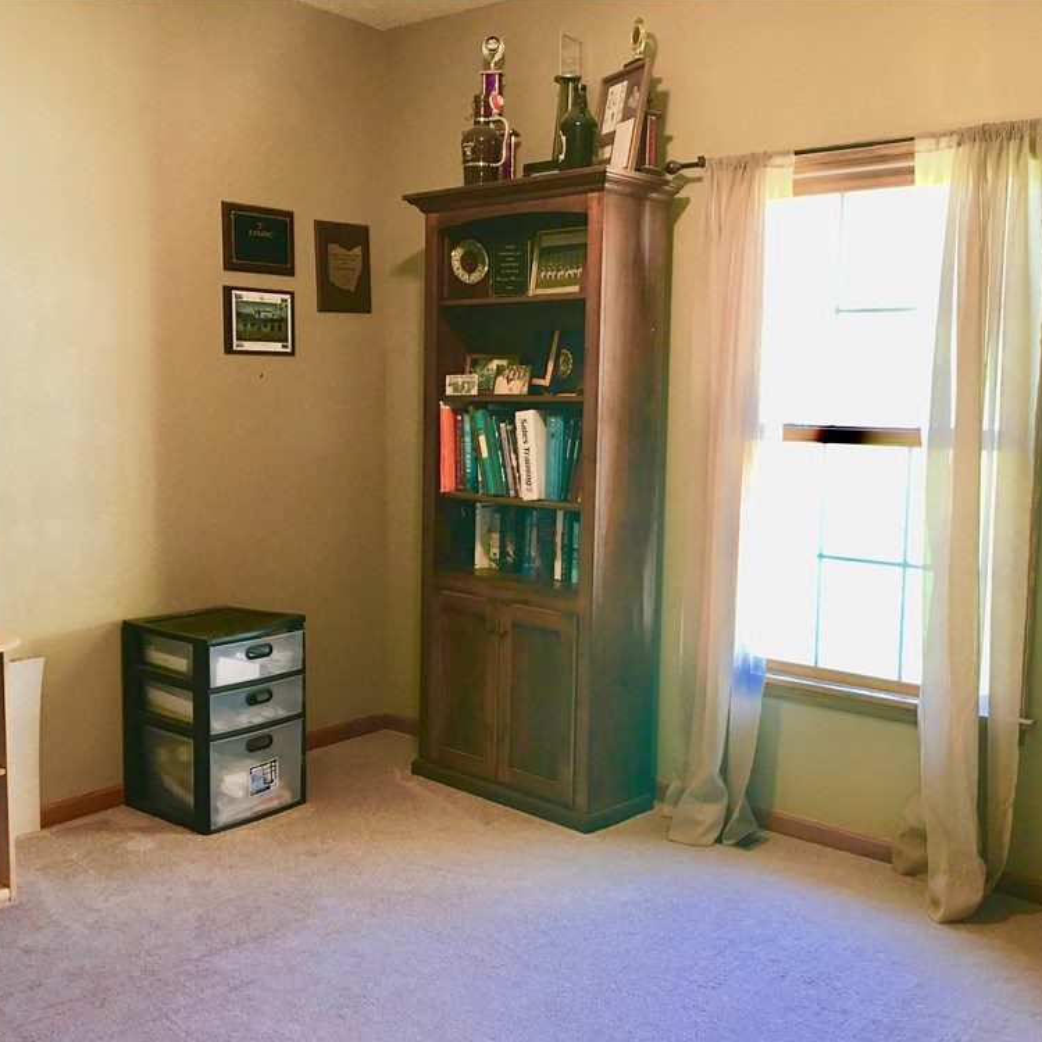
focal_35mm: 35
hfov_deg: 47.2
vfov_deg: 47.2
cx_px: 561
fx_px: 1192
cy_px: 531
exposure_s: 1/15
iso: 50
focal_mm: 4.15
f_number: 2.2
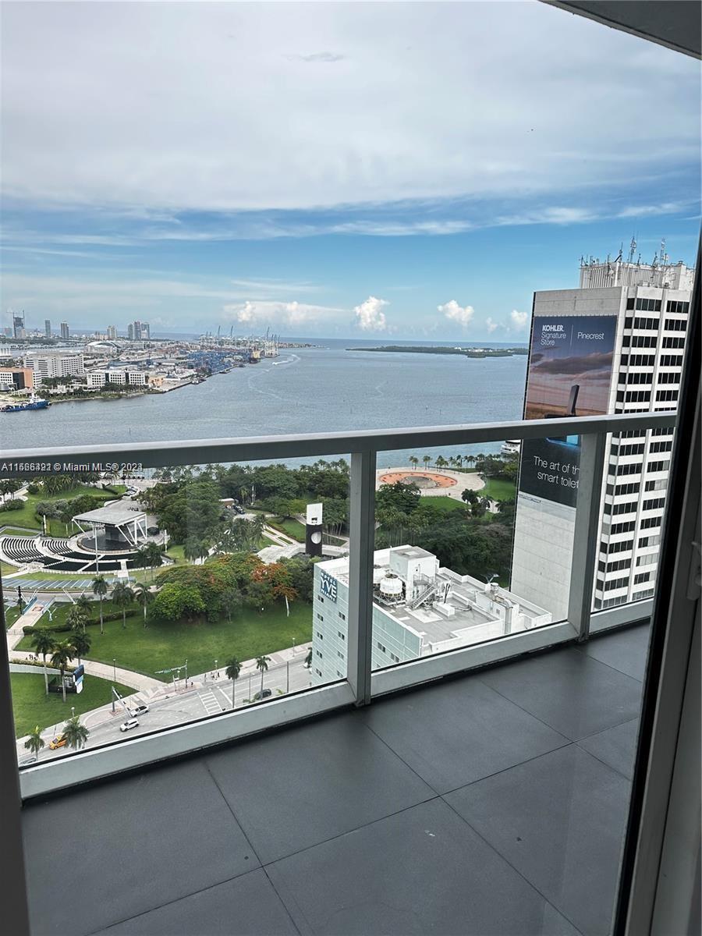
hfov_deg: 56.8
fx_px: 649
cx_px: 351
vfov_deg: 71.6
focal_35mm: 24
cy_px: 468
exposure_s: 1/887
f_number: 1.78
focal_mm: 6.86
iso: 80
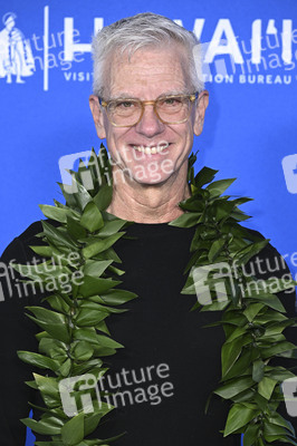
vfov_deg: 17.1
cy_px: 223
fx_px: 1487
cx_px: 148
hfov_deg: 11.4
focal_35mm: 120
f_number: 6.3
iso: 1600
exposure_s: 1/200
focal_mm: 120
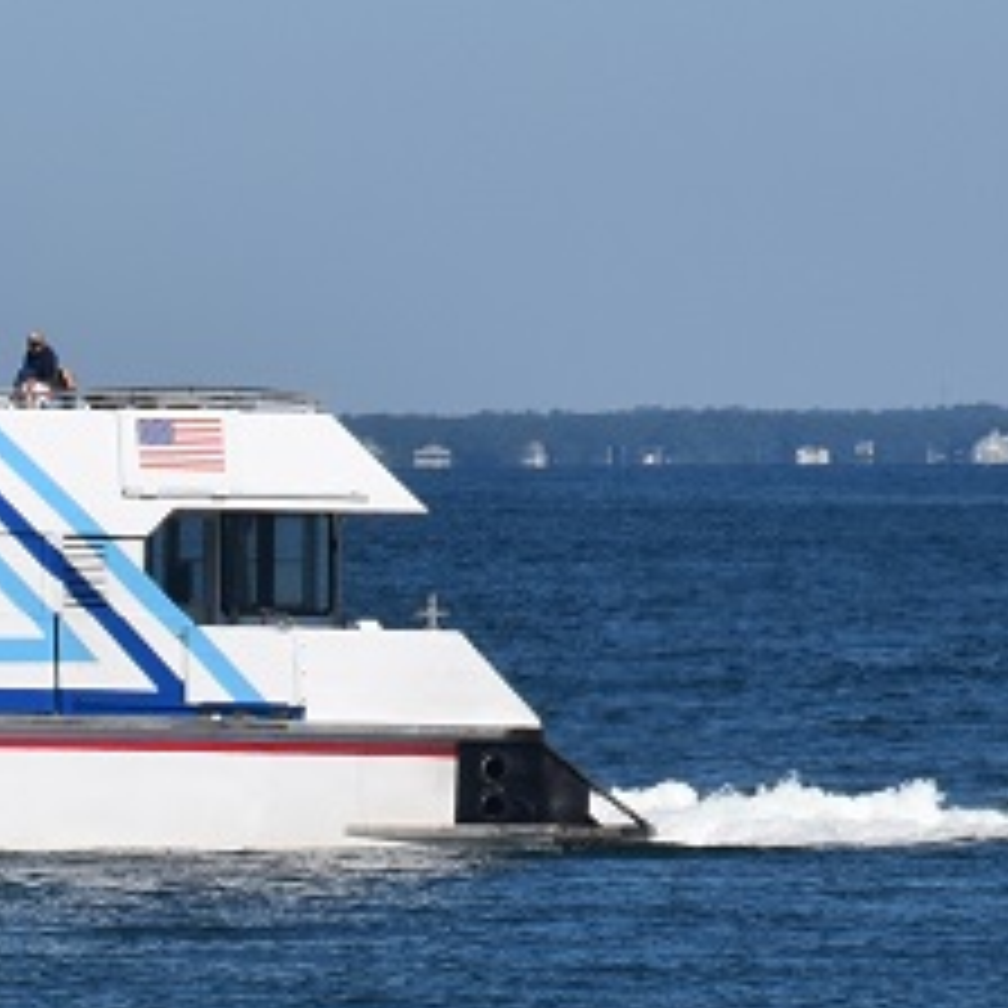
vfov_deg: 3.5
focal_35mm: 495
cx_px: -1125
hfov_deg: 3.5
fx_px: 16306
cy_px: 567
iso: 200
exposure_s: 1/500
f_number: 11
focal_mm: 85
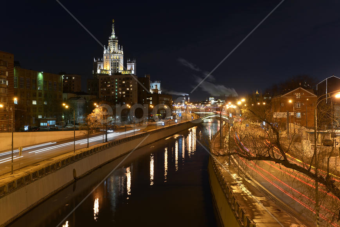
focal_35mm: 50
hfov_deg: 39.6
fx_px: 472
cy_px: 114
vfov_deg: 27.0
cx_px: 170
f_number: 5.6
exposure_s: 4
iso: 100
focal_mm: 50
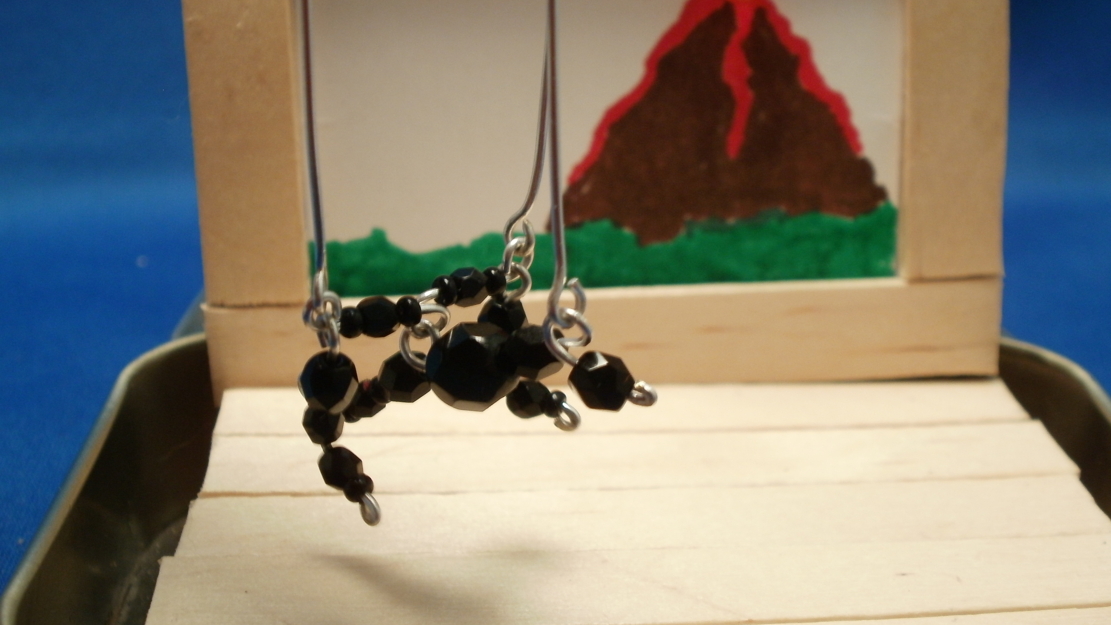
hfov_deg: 42.9
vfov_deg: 24.9
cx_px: 556
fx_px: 1414
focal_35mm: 48
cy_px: 285
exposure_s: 1/30
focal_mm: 7.7
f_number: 4
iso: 125
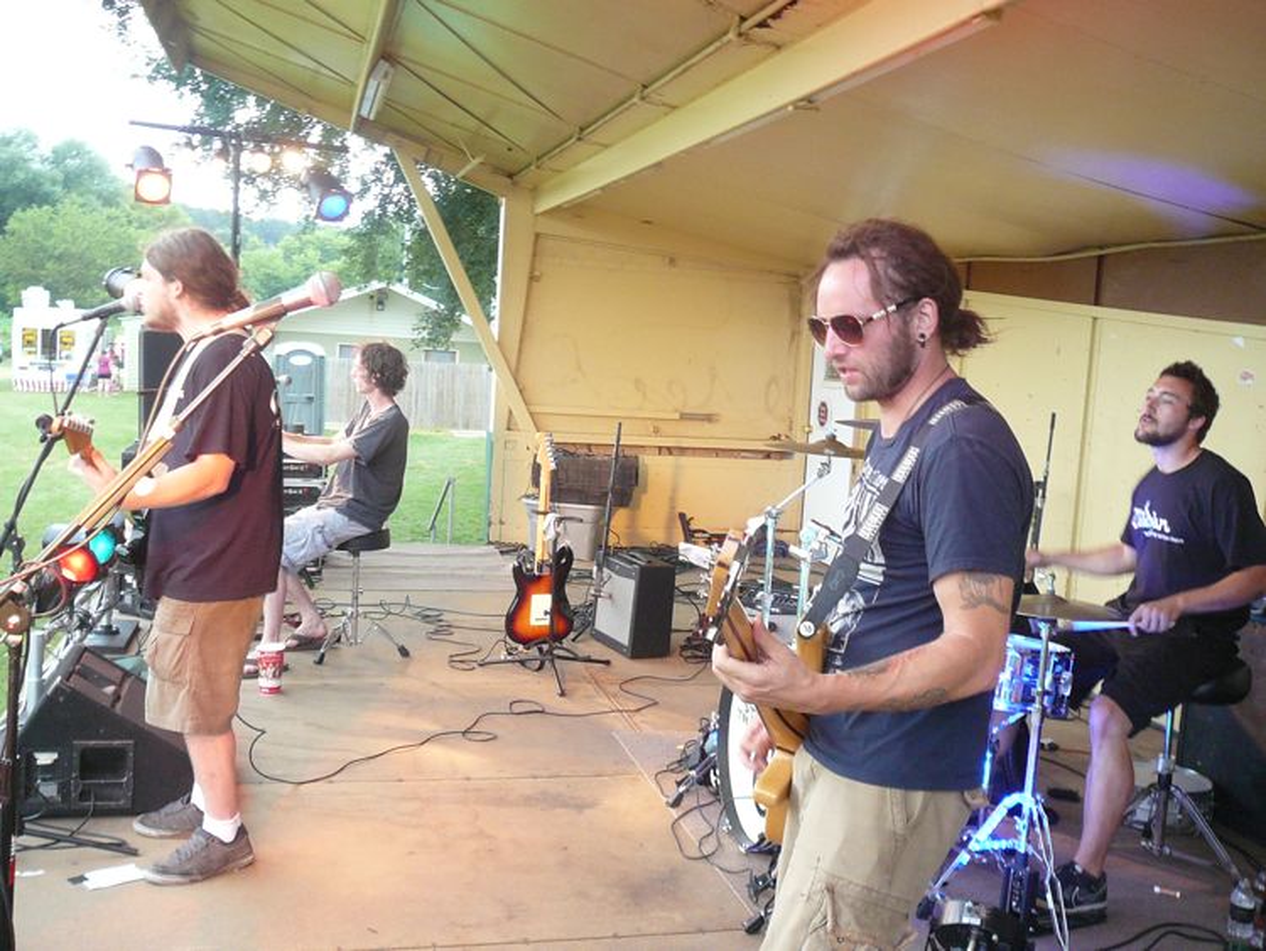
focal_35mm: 35
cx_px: 633
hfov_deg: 52.6
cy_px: 476
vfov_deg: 40.7
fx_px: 1280
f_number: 2.8
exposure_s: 1/25
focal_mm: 5.2
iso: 200
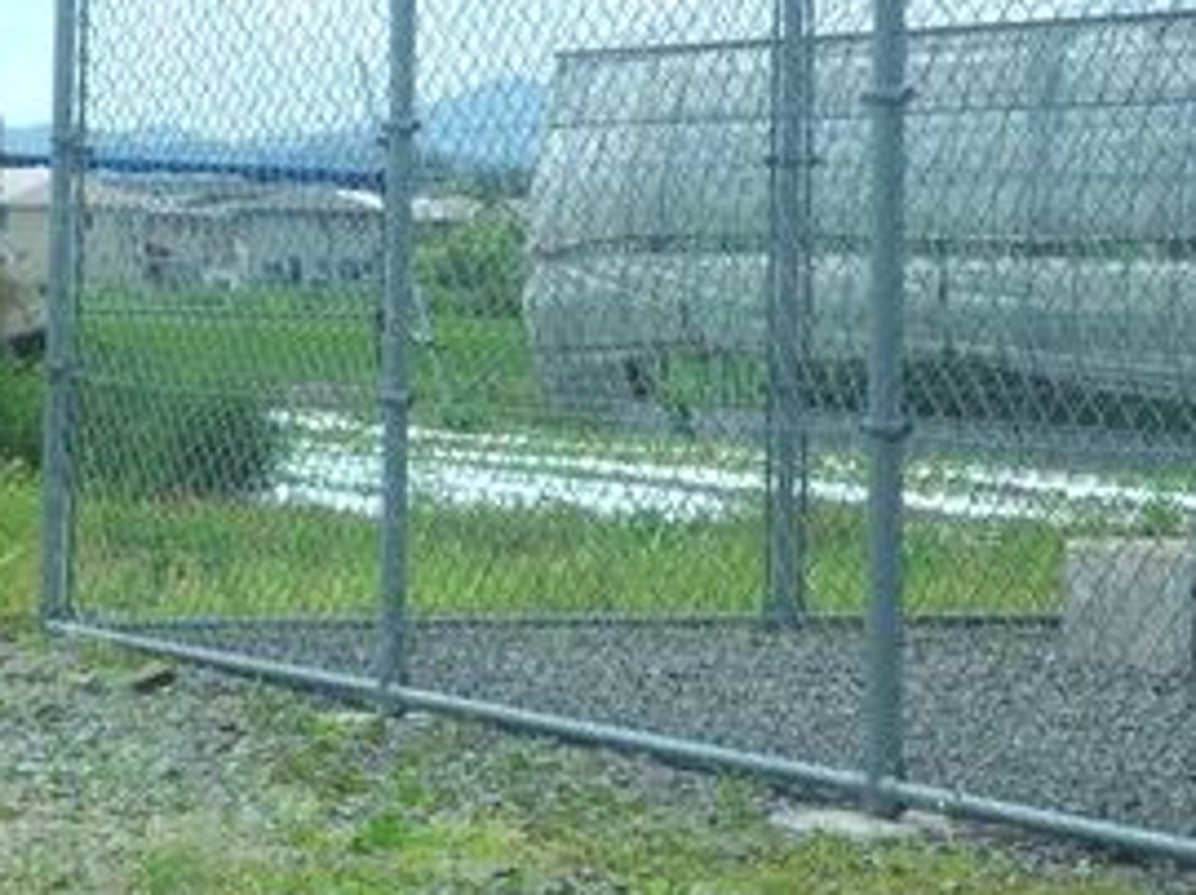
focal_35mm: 147
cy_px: 239
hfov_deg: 13.4
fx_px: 5074
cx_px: 292
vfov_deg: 10.1
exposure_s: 1/320
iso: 50
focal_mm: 11.1
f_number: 4.6
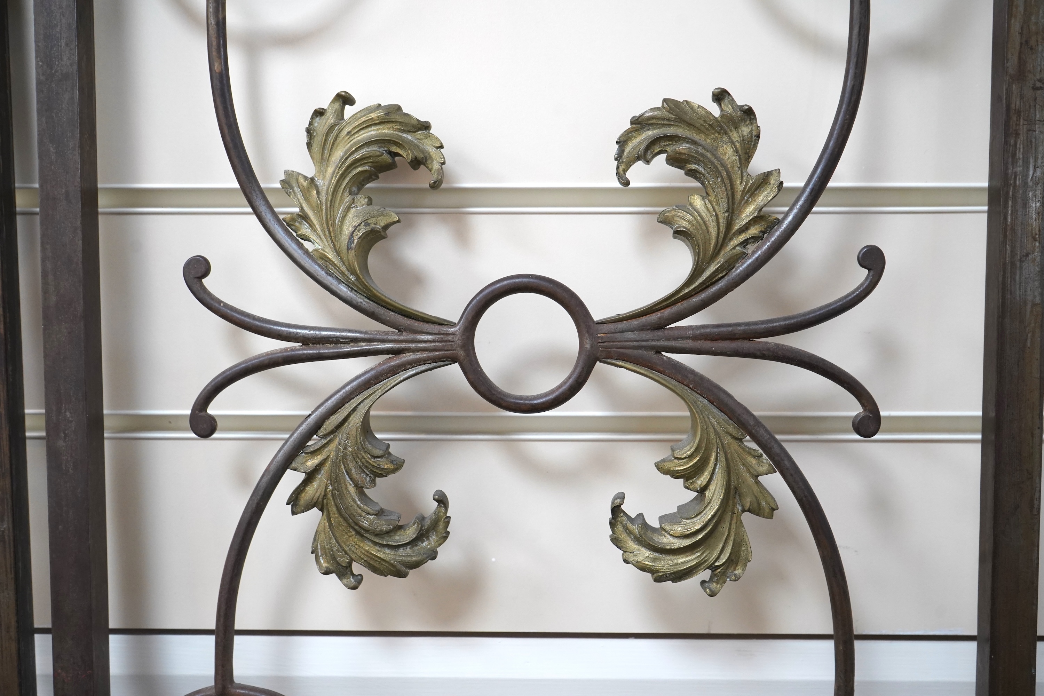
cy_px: 348
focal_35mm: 38
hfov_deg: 50.7
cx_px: 522
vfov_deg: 35.1
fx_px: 1102
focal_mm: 38
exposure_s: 1/80
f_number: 6.3
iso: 2000
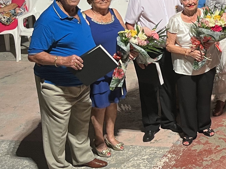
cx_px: 344
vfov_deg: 17.4
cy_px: -18
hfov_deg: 20.3
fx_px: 535
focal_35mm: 82
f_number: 1.6
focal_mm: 5.1
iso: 80
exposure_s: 1/50
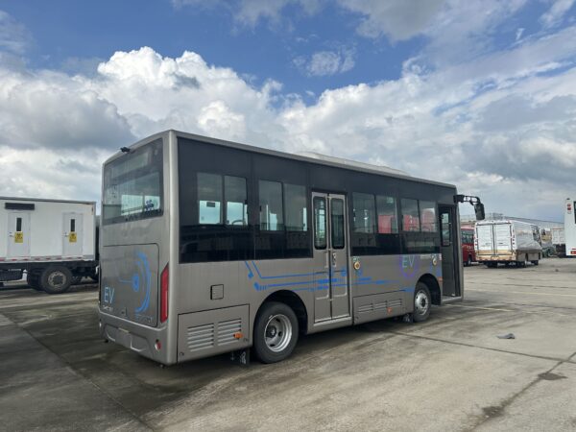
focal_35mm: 24
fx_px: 399
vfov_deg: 56.8
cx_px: 288
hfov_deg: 71.6
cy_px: 216
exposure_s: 1/5000
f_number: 1.78
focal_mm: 6.86
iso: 80
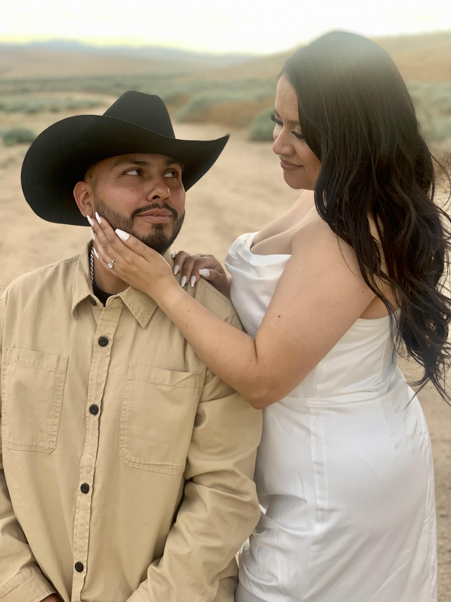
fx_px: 903
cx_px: 226
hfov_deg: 28.0
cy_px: 301
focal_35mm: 52
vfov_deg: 36.8
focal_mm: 6
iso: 50
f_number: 2.4
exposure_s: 1/122
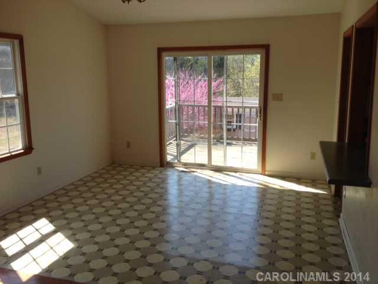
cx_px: 189
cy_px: 142
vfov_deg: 40.7
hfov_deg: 52.6
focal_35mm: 35
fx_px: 382
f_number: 2.4
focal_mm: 4.28
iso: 50
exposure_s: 1/314
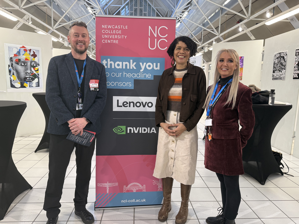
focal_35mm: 24
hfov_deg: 71.6
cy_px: 112
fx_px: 207
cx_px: 150
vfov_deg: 56.8
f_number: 1.78
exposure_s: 1/50
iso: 160
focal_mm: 6.76
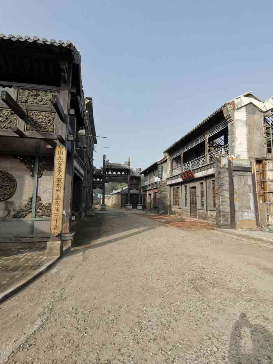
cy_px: 182
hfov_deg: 74.7
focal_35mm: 17
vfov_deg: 91.0
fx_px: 179
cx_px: 136
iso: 50
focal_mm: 2.23
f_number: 2.2
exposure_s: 1/714
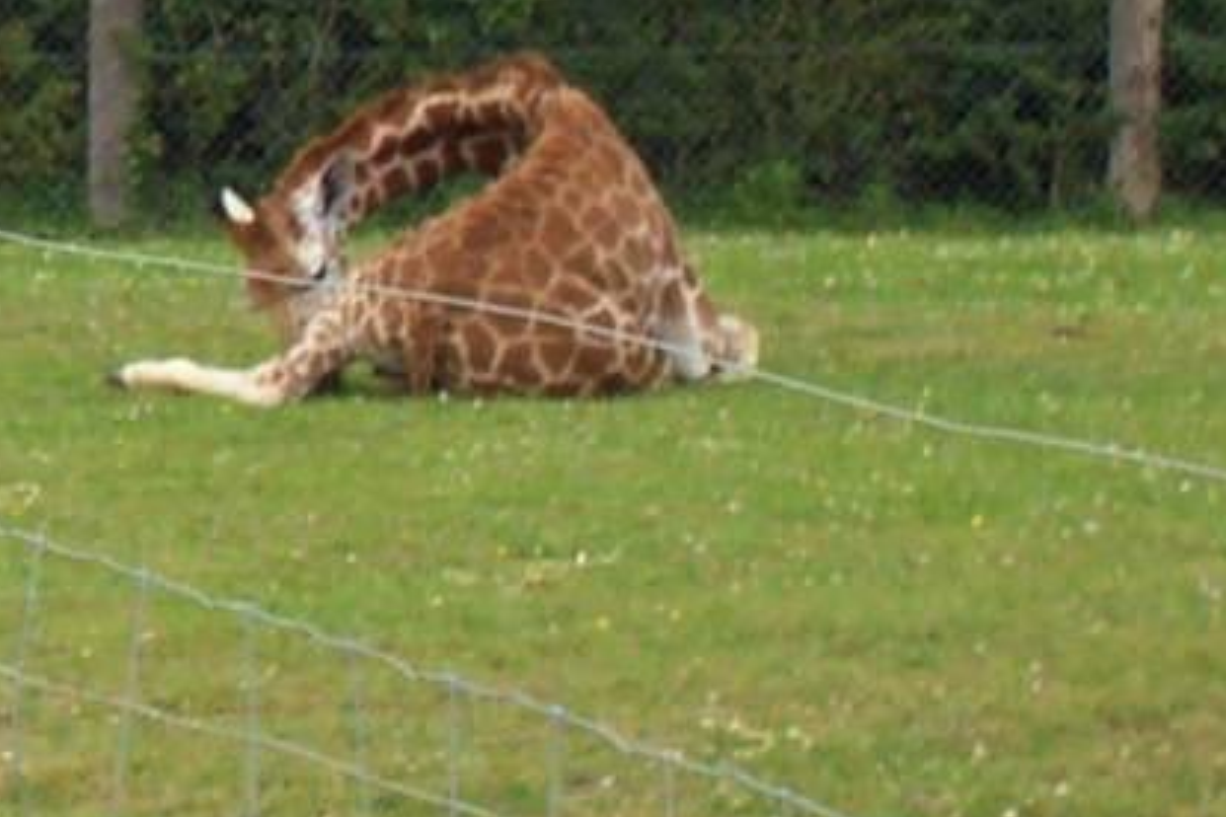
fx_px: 11237
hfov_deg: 6.2
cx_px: -734
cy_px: -77
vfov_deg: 4.2
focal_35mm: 330
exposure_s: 1/250
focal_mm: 13.5
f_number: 4
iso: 80
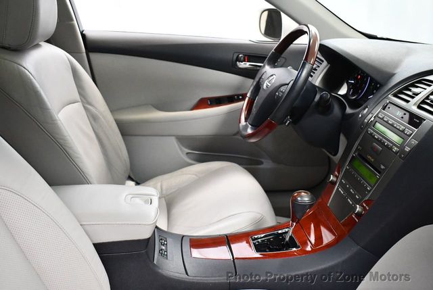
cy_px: 145
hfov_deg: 53.1
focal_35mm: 36
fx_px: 434
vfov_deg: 37.0
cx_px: 216
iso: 3200
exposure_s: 1/125
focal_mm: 18
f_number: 3.5
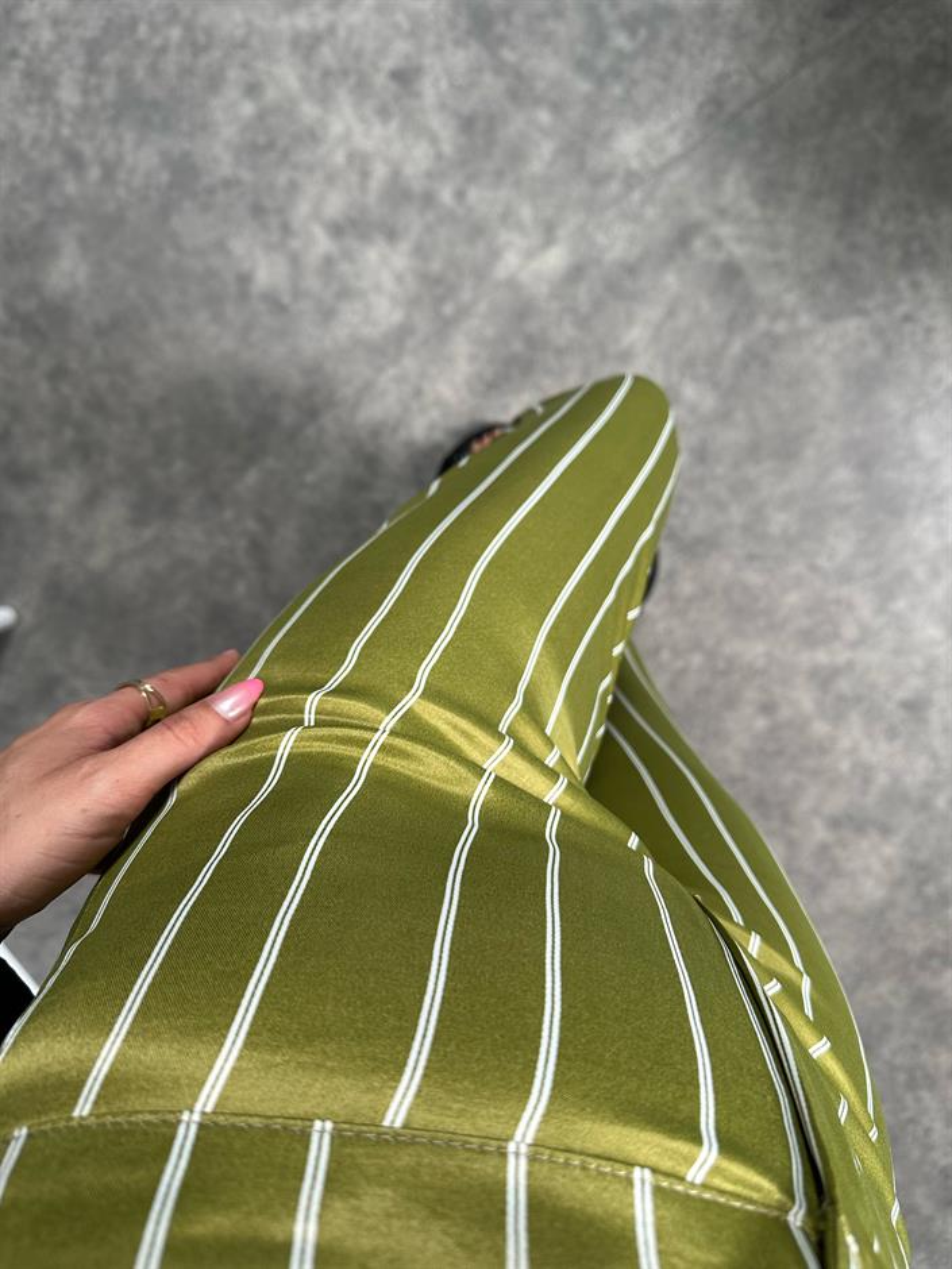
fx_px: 880
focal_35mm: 24
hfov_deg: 56.8
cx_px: 476
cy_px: 634
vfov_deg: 71.6
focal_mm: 6.86
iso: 100
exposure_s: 1/121
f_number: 1.78
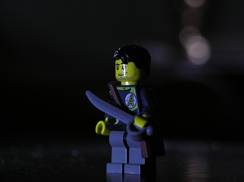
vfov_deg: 7.9
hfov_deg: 10.6
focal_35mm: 187
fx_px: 1317
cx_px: 122
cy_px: 91
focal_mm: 39
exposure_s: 1
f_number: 4.6
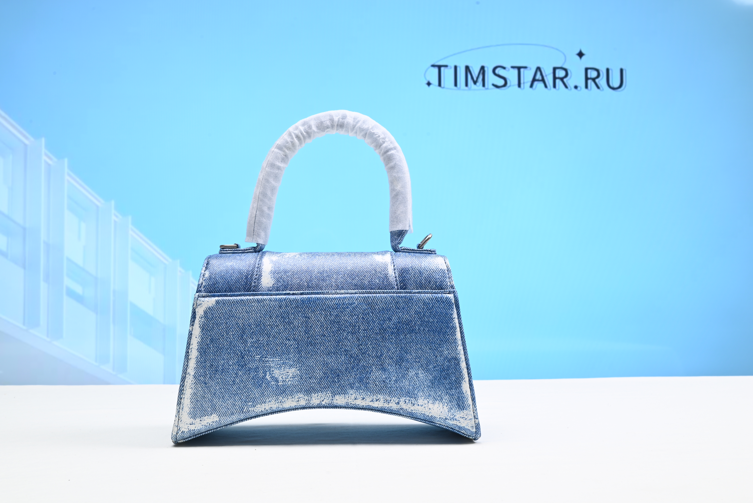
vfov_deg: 32.7
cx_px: 376
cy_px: 252
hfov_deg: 47.4
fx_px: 858
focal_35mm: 41
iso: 100
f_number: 16
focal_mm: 41
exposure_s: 1/2
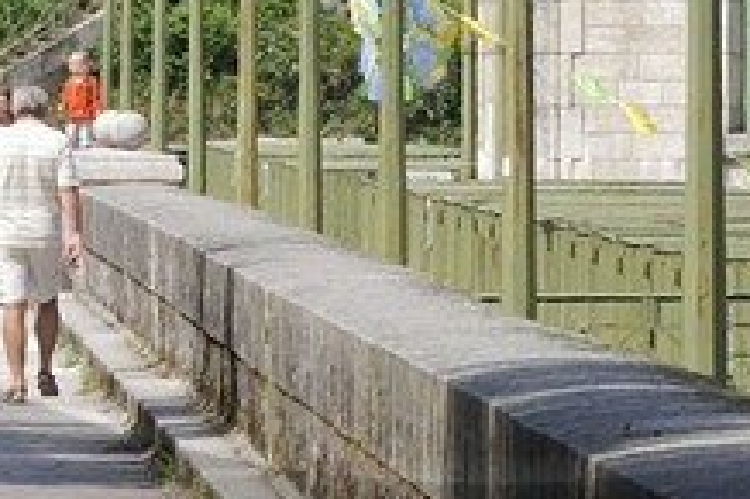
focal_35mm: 1176
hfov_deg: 1.8
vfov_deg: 1.2
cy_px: -778
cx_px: 492
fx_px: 24481
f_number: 13
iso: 400
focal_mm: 160
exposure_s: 1/320
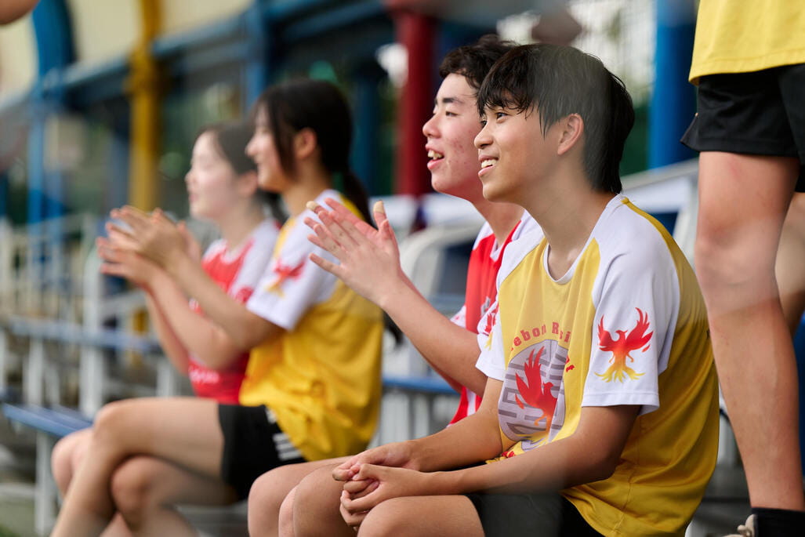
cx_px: 402
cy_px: 268
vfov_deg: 10.2
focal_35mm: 135
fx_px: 3019
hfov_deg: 15.2
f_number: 2.8
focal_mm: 135
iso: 100
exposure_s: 1/800
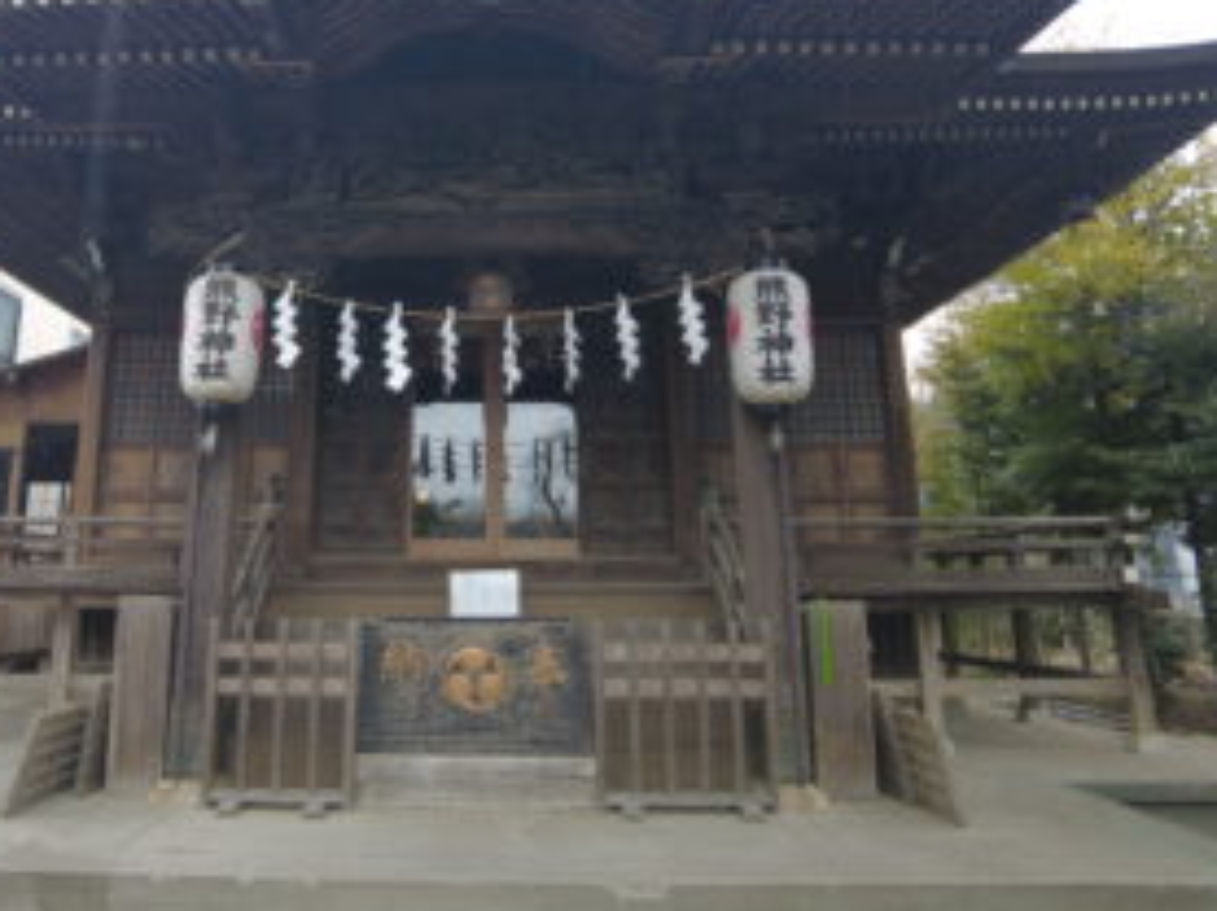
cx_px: 479
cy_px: 318
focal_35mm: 27
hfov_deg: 64.7
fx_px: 948
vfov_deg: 50.5
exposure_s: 1/80
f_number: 1.8
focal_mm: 4.4
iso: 100
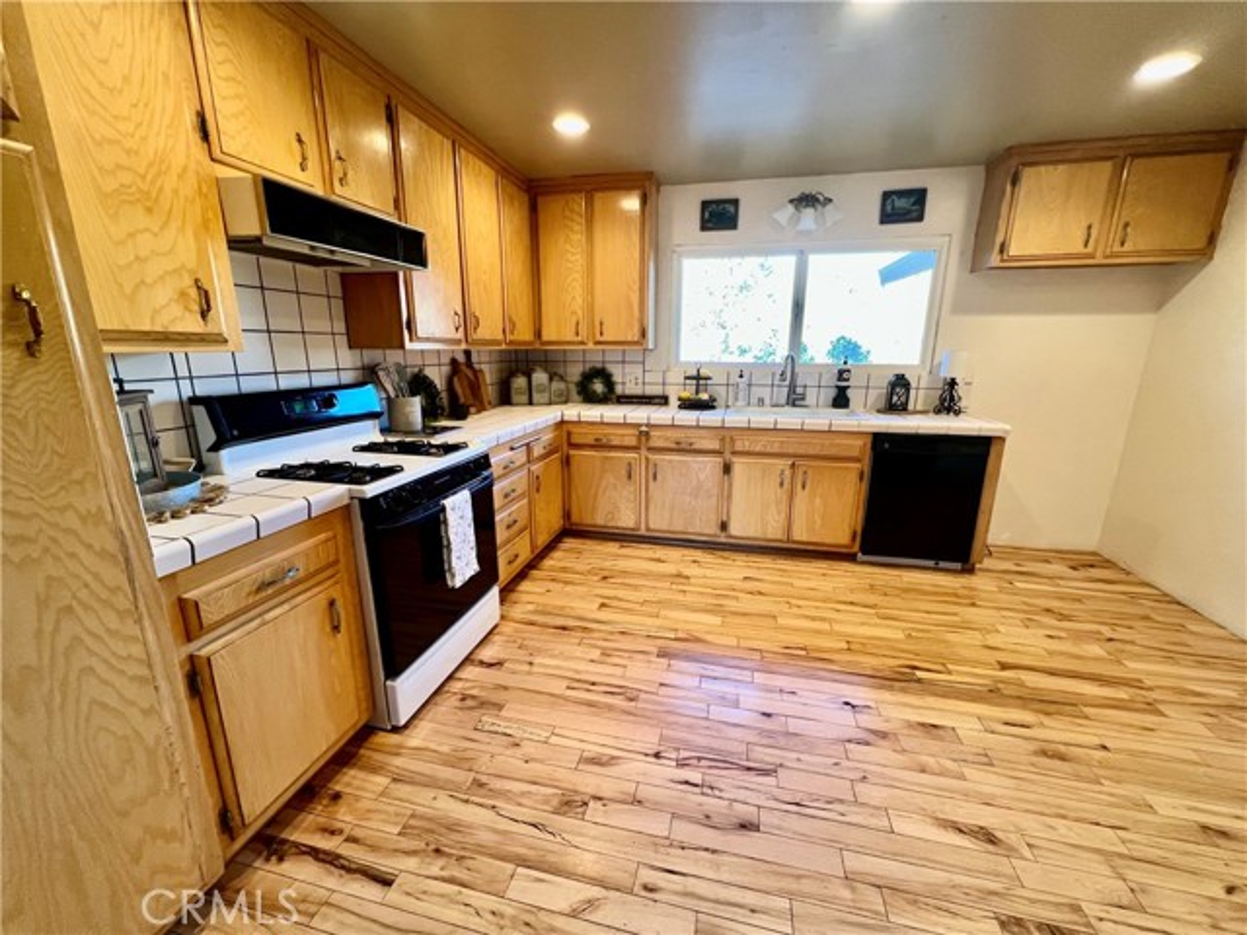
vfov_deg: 89.9
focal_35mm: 13
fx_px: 468
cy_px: 468
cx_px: 624
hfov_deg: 106.2
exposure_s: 1/60
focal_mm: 1.57
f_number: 1.8
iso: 200
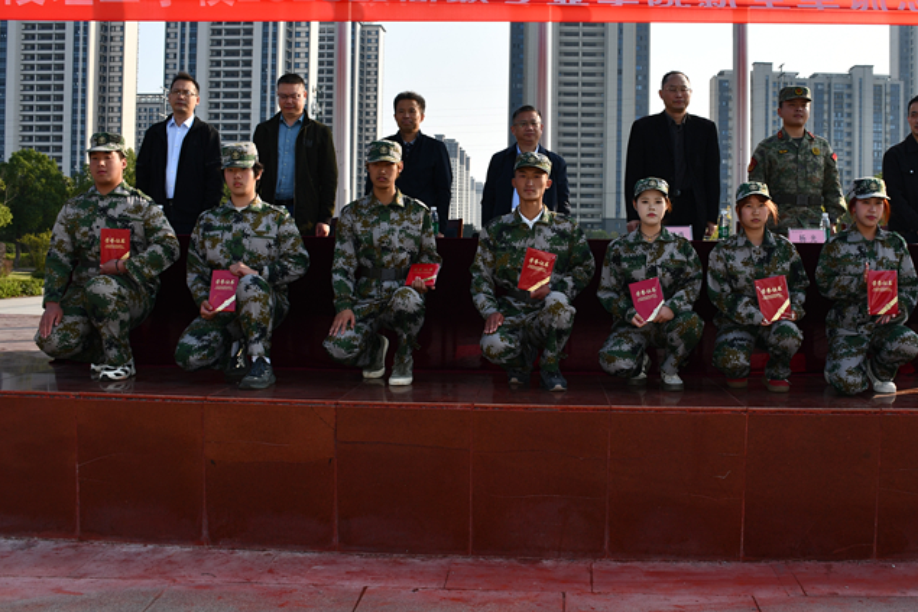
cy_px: 261
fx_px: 867
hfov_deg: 55.5
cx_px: 538
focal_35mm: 34
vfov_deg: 38.8
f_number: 7.1
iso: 100
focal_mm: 18
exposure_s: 1/250
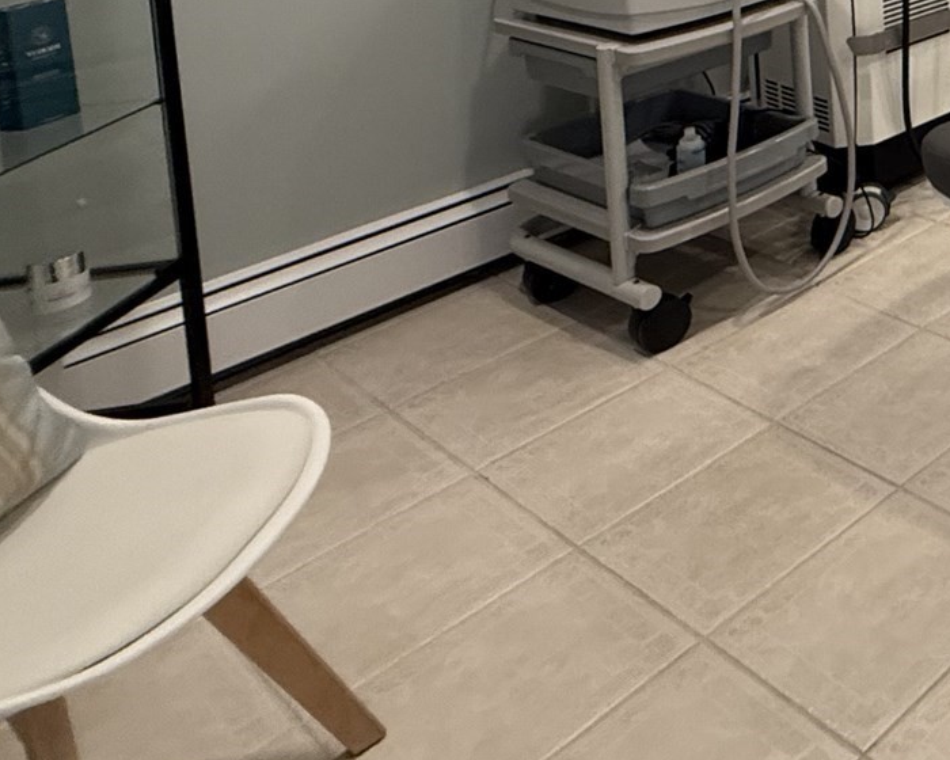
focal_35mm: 40
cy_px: -225
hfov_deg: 32.1
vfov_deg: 29.9
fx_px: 1125
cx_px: 1291
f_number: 2.2
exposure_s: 1/60
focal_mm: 2.22
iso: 200
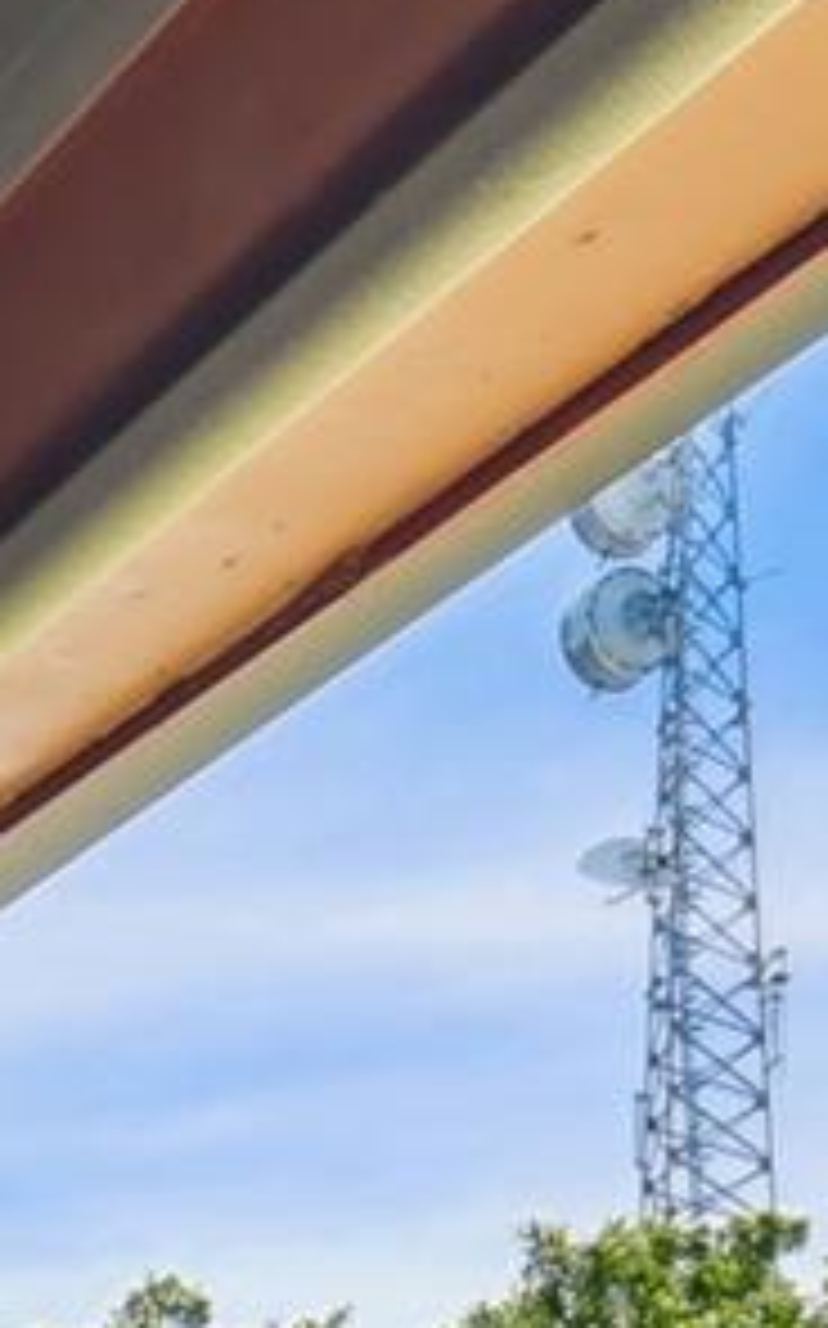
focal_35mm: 83
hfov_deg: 14.5
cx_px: -468
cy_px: 2260
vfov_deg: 19.7
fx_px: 3001
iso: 100
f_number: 7.1
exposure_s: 1/80
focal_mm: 10
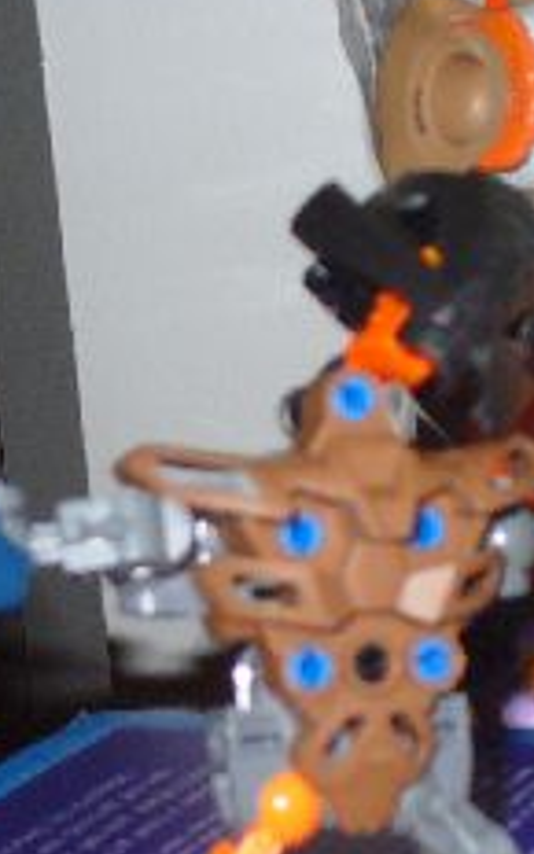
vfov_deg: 19.1
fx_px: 2515
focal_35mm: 108
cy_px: 655
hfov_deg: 12.1
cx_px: 243
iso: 100
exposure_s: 1/60
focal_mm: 6.1
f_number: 2.8
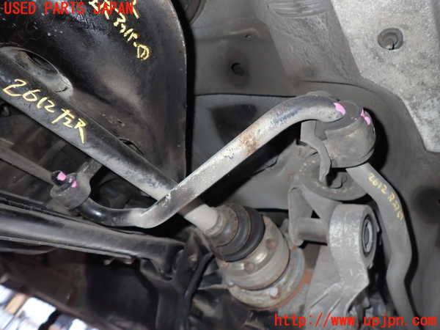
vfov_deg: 54.9
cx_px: 220
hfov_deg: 69.4
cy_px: 165
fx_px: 318
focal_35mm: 25
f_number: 5.6
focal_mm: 4.5
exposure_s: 1/30
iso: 250
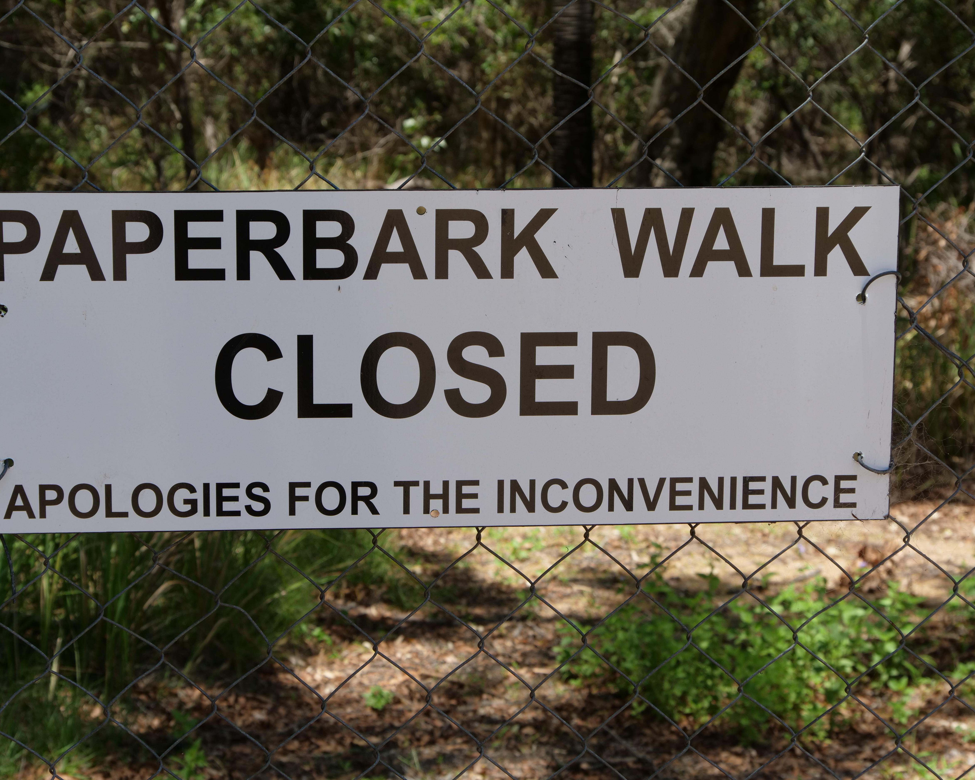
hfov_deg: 20.0
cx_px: 467
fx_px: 2770
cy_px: 390
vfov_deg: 16.0
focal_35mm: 96
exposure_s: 1/320
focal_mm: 46
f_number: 7.1
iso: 200
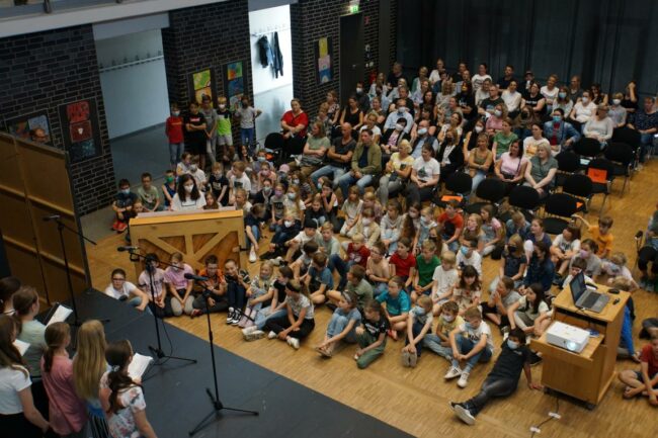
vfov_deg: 35.0
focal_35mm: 38
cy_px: 219
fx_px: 694
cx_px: 329
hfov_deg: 50.7
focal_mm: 25.7
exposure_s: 1/60
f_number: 4
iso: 800
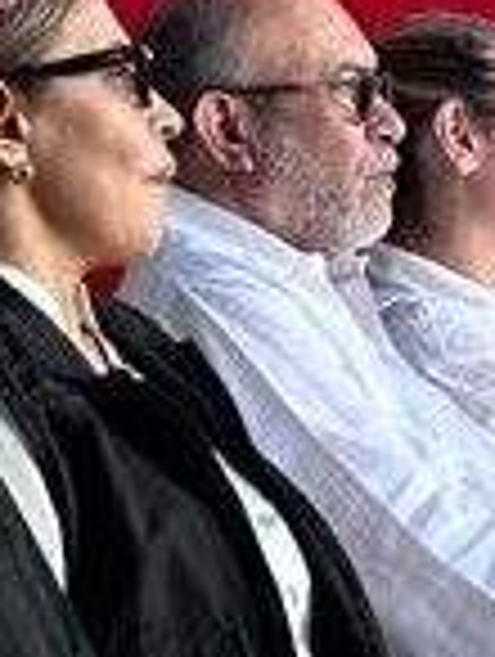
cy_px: 338
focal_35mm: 274
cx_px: 799
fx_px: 5209
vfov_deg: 7.2
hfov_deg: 5.4
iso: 50
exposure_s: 1/204
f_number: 1.78
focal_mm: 6.86
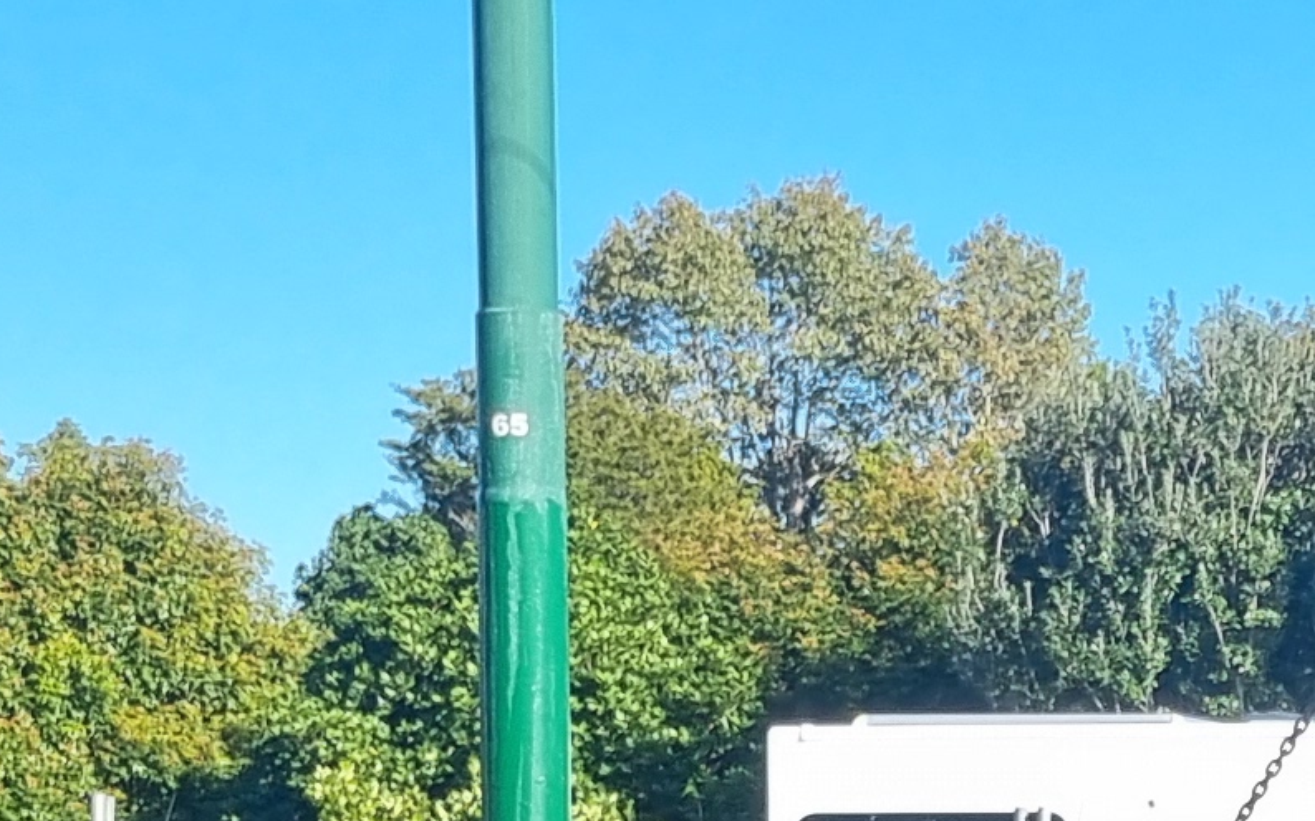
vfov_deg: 9.2
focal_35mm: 140
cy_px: 967
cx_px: 2256
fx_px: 5017
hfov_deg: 13.6
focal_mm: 5.4
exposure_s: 1/1384
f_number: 1.8
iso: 50
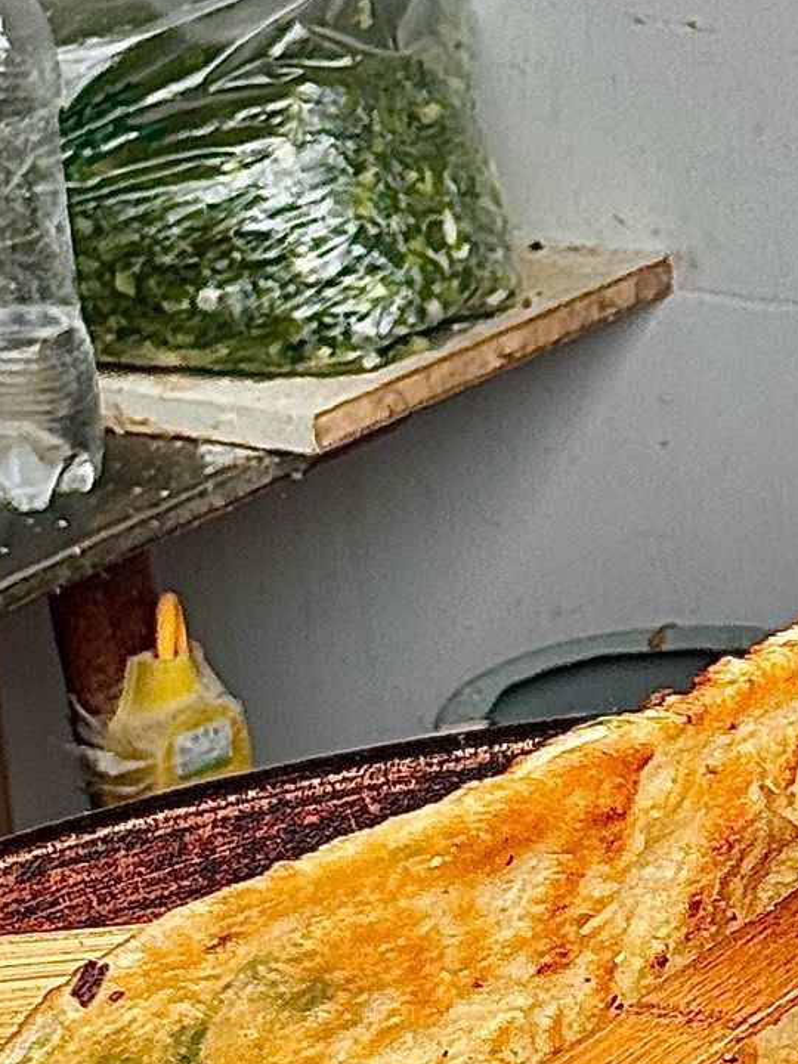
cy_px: 282
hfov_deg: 8.1
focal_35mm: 182
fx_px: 5594
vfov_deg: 10.8
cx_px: 934
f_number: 1.78
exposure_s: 1/651
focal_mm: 6.76
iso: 64
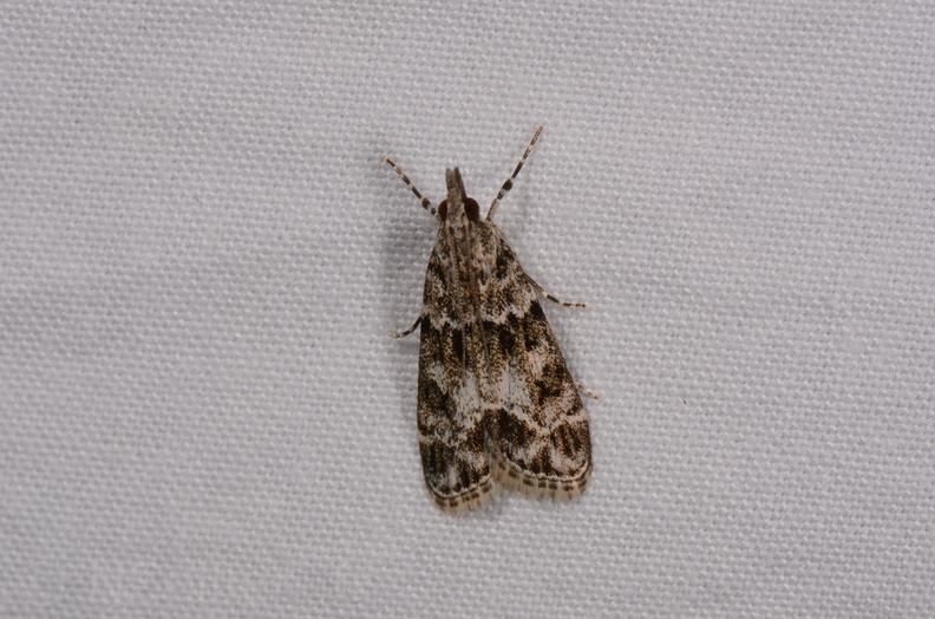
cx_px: 468
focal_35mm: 128
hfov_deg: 16.1
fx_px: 3304
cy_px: 310
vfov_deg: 10.7
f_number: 25
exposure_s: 1/60
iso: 100
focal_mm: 85
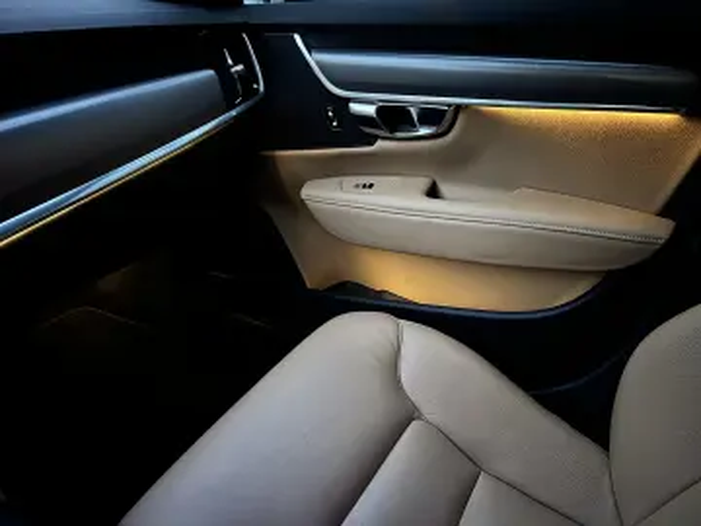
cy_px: 263
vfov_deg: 53.1
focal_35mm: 26
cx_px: 350
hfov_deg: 67.3
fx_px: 527
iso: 1000
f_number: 1.5
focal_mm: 5.7
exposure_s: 1/10
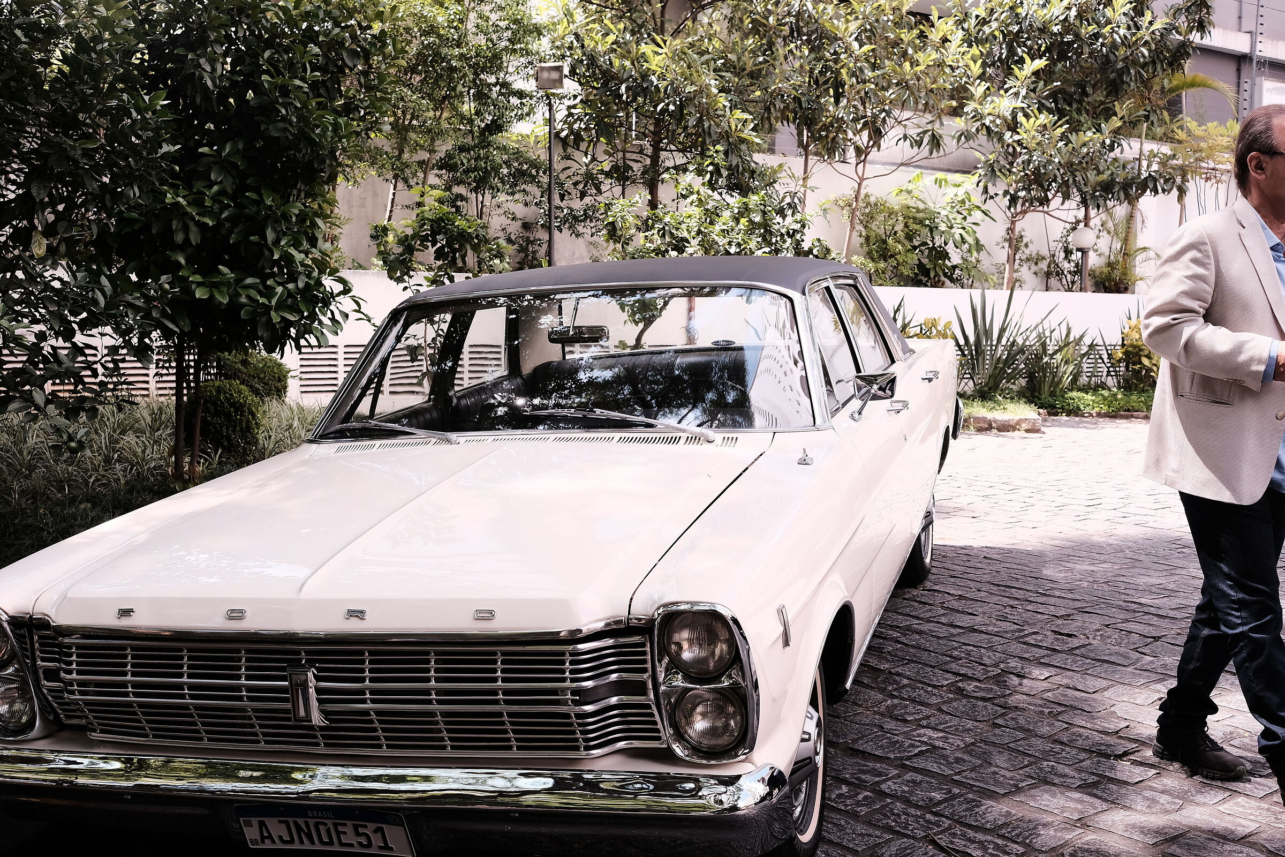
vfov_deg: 32.6
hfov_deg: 47.4
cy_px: 428
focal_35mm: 41
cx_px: 642
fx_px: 1463
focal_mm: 27
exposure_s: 1/250
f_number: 5.6
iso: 400
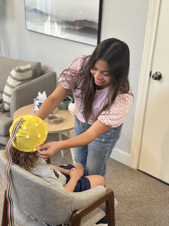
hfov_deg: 30.3
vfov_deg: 39.7
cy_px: 113
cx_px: 84
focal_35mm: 48
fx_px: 312
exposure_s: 1/60
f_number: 1.78
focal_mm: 6.86
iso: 125
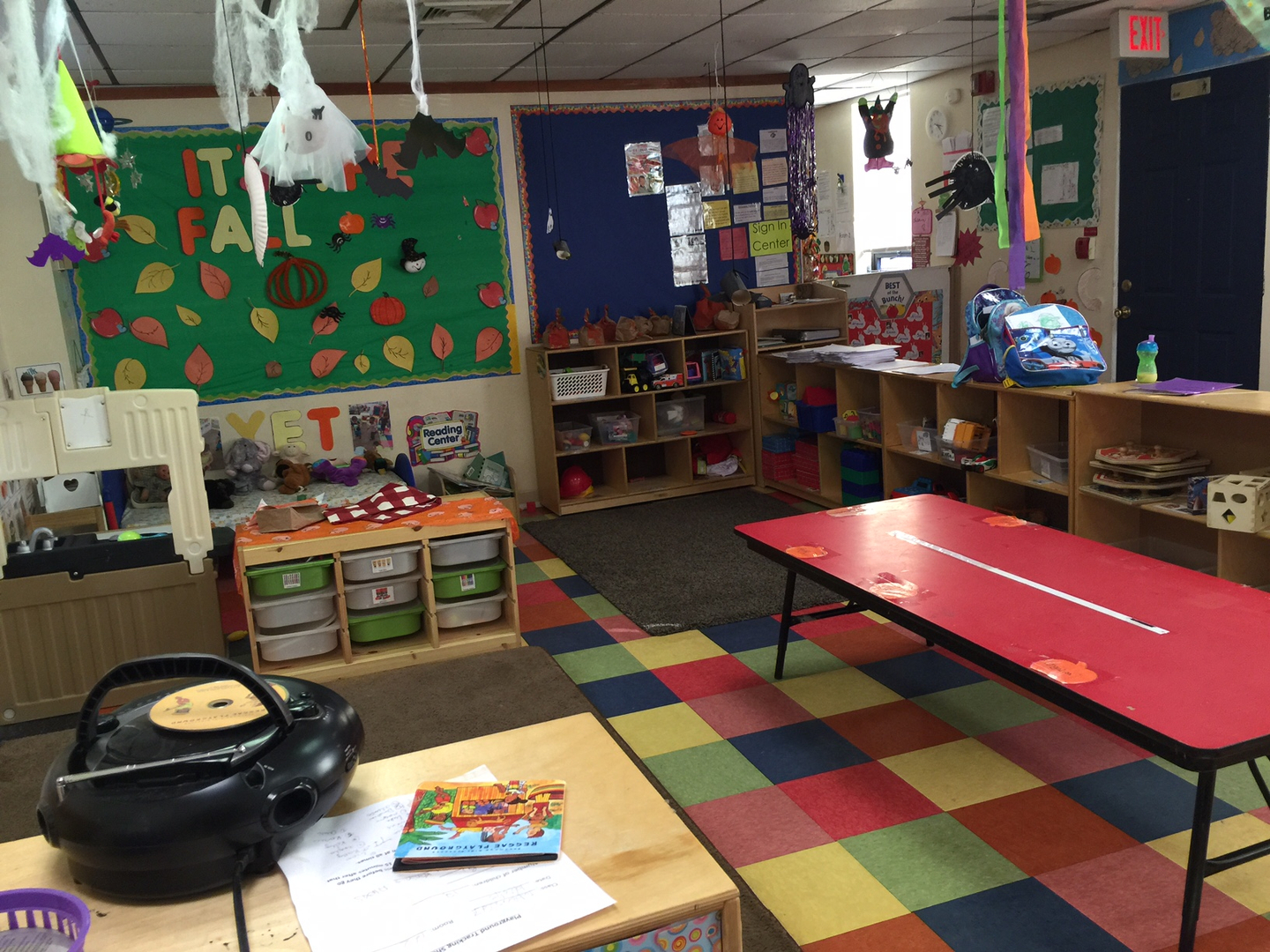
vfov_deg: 48.2
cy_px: 476
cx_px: 635
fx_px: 1064
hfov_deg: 61.7
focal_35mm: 29
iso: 50
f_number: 2.2
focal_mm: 4.15
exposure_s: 1/30
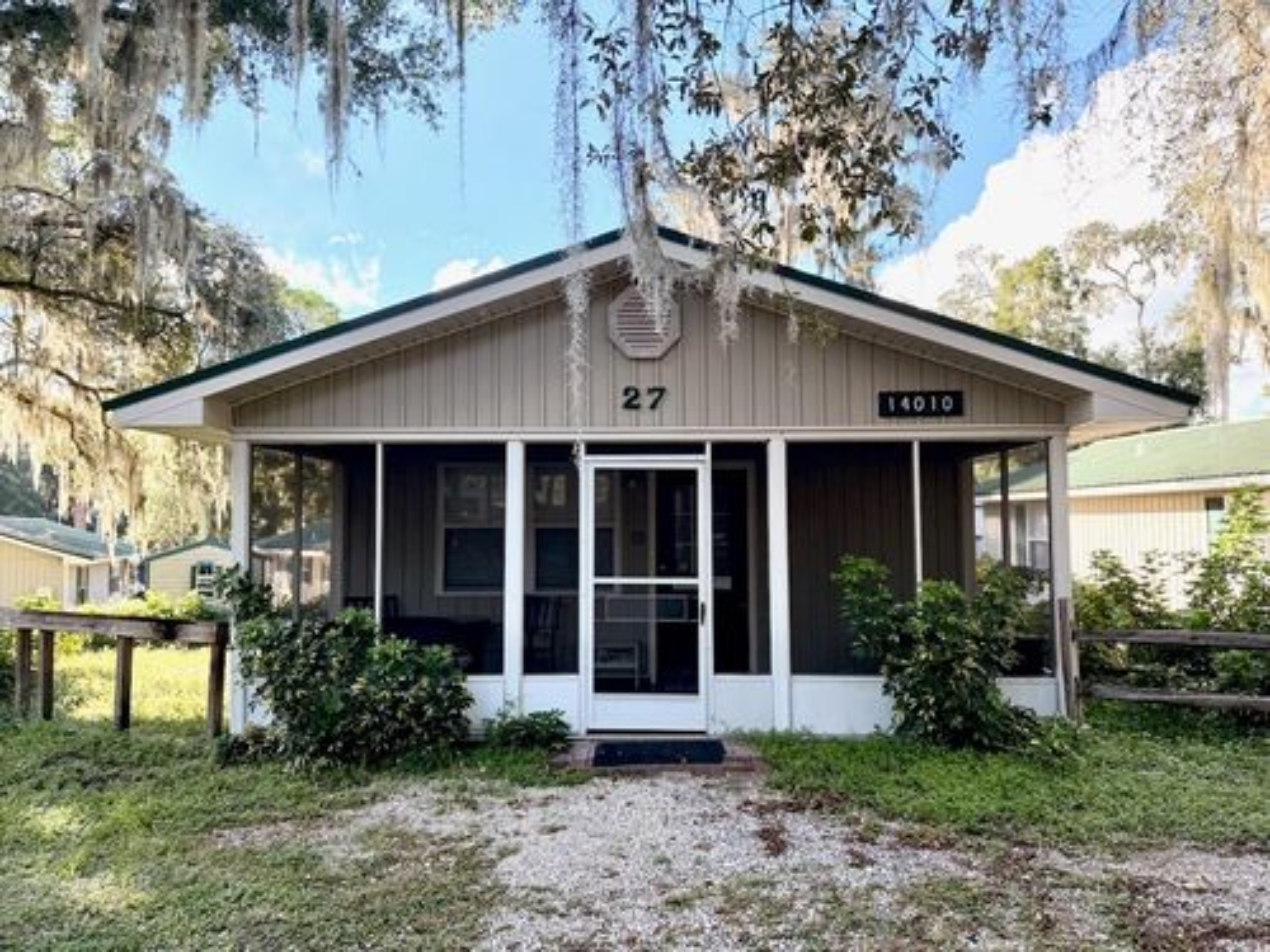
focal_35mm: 24
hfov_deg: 71.6
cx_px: 635
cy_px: 476
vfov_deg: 56.8
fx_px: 881
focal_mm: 6.76
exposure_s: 1/955
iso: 100
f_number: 1.78
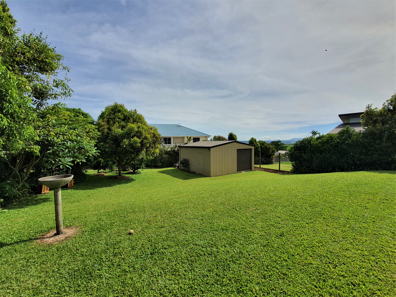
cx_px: 198
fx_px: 149
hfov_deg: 106.2
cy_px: 148
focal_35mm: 13
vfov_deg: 89.9
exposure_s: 1/2216
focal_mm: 1.8
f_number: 2.2
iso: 50
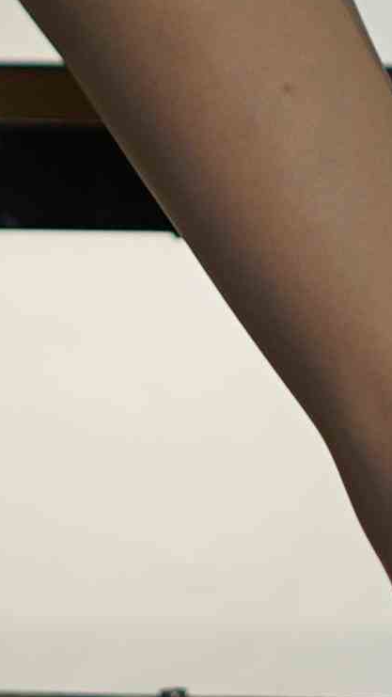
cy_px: -287
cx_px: 525
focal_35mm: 300
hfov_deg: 4.0
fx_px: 5542
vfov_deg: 7.1
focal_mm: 50
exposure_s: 1/125
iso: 200
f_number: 2
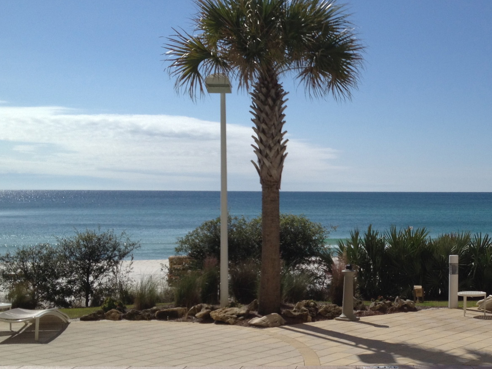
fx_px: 867
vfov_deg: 23.9
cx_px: 383
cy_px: 235
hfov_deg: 31.0
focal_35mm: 61
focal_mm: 4.28
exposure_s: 1/3460
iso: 50
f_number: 2.4
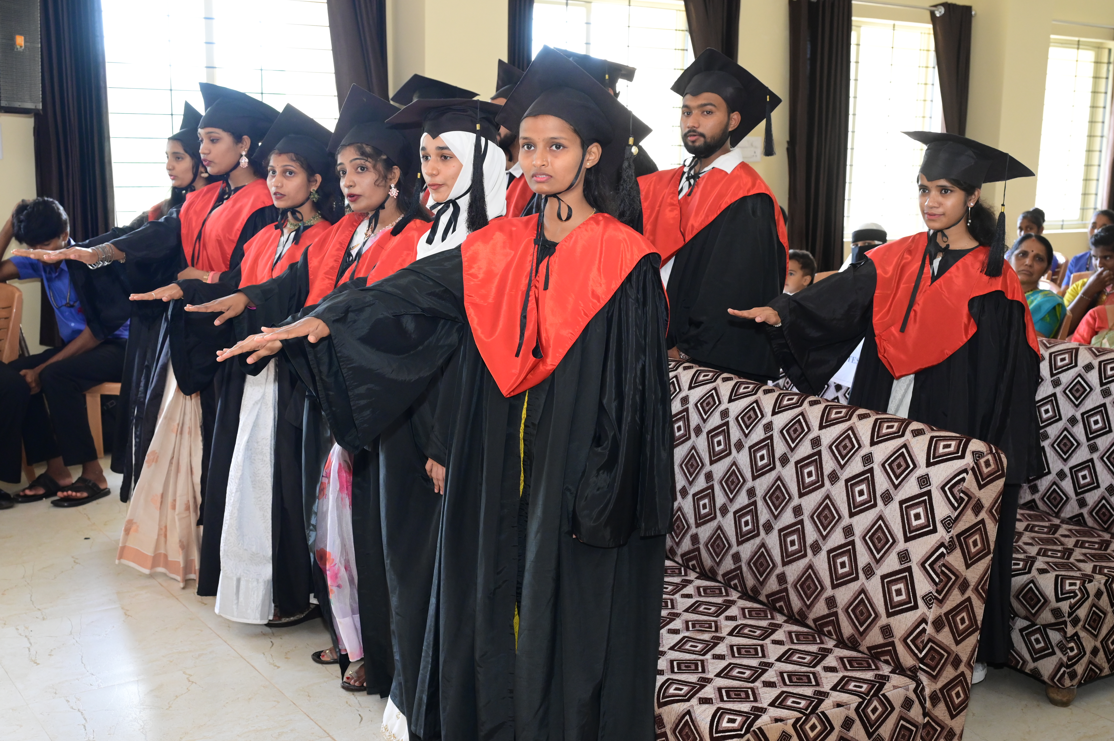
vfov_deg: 32.6
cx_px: 557
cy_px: 370
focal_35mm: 41
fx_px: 1268
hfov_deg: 47.4
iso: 3200
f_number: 5.6
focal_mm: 41
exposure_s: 1/100
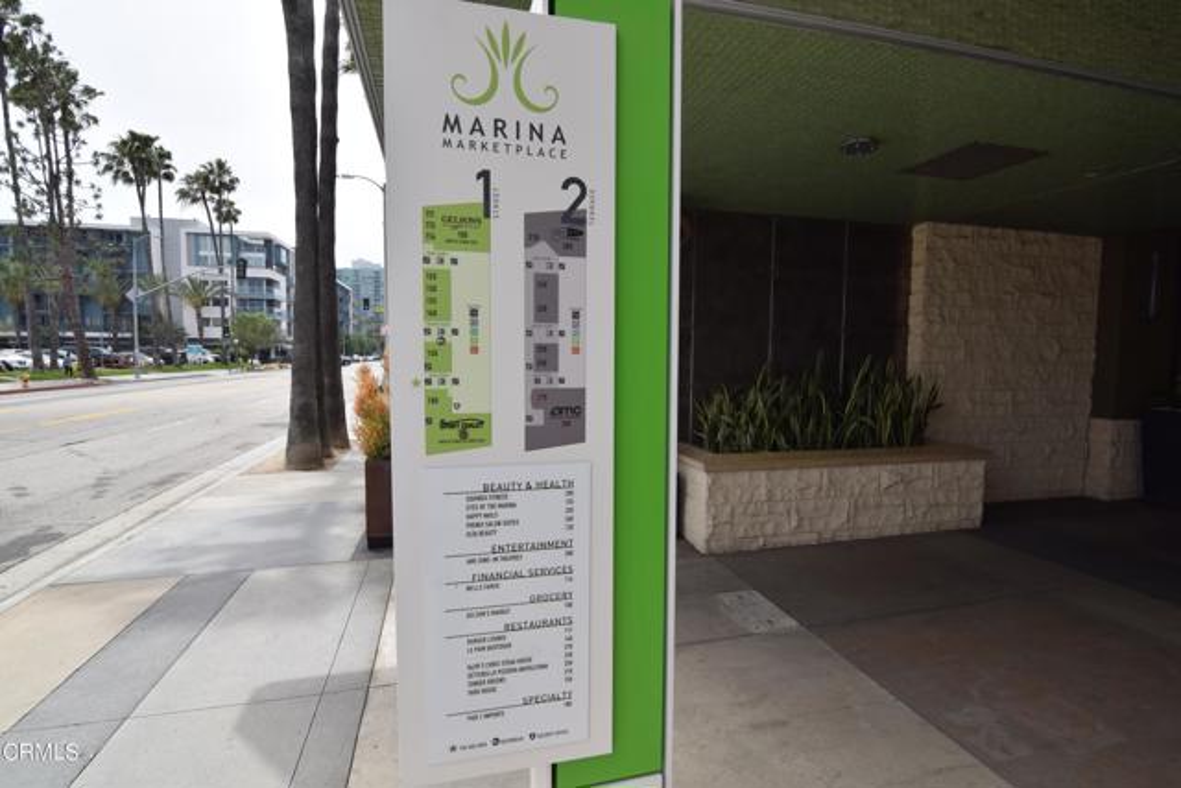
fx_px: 541
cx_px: 590
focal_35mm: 16
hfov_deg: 95.0
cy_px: 394
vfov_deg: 72.1
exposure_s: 1/320
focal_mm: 11
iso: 200
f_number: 9
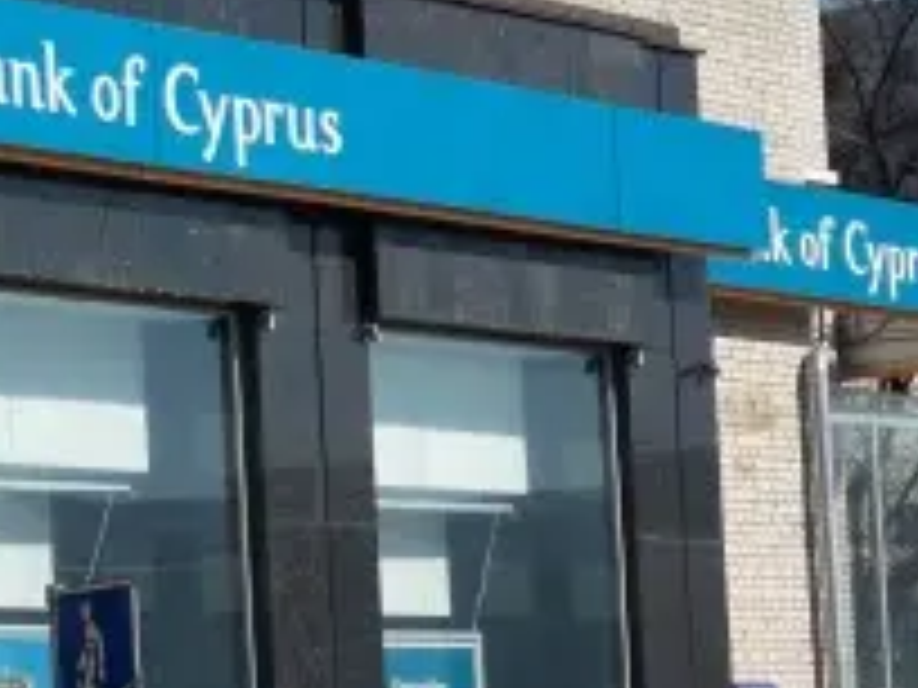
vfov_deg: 10.1
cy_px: 562
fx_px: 3898
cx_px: 220
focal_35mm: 147
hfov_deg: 13.4
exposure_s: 1/640
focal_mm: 12.1
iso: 80
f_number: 4.5
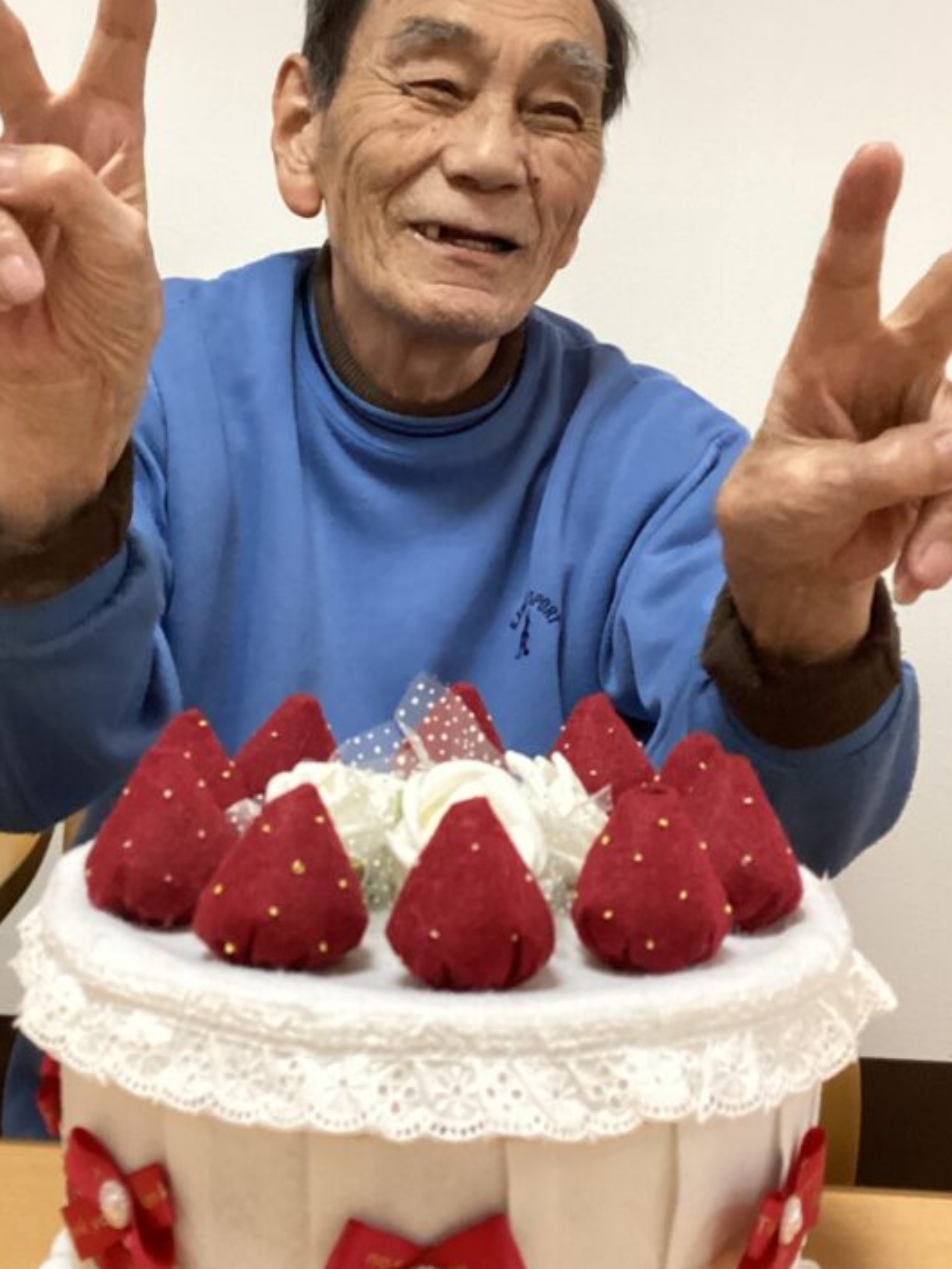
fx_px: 1650
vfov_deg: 41.8
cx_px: 457
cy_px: 497
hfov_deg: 32.2
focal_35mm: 45
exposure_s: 1/50
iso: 250
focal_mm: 3.3
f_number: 2.4
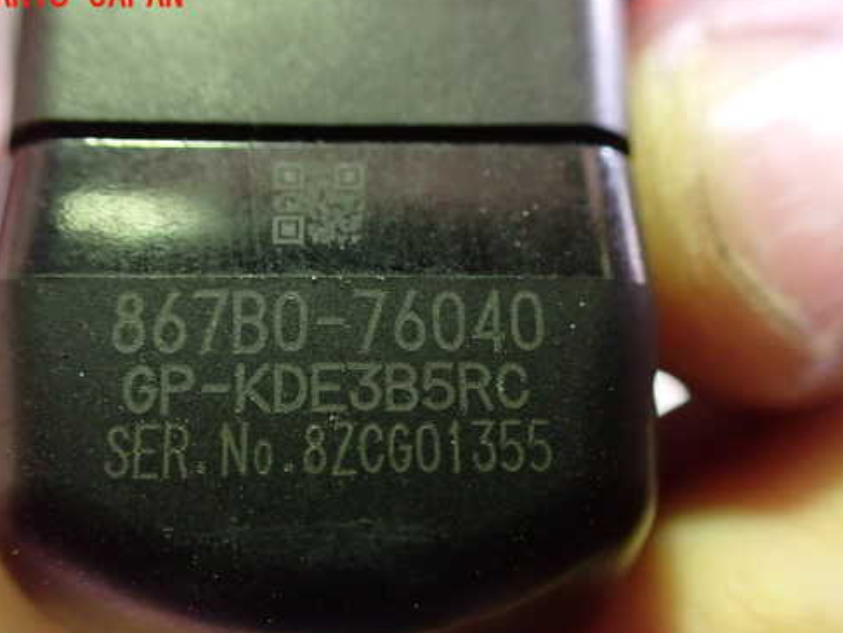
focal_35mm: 37
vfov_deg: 38.6
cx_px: 389
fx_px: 902
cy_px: 364
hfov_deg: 50.1
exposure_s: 1/30
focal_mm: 5.4
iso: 1000
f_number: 2.3
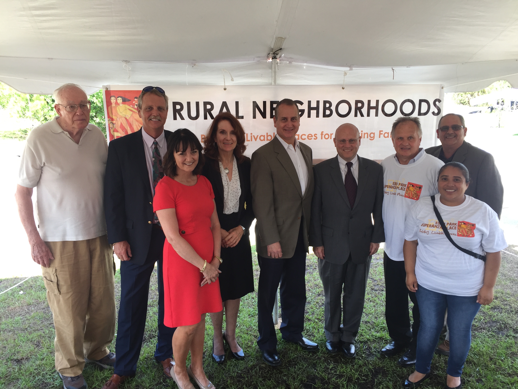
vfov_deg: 48.2
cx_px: 259
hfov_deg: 61.7
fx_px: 434
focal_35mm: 29
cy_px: 194
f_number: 2.2
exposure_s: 1/120
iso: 32
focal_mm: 4.15
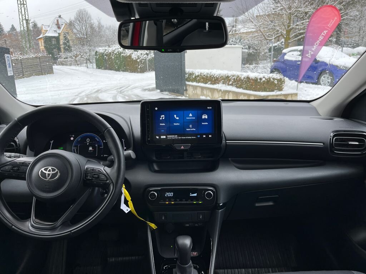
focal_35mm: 26
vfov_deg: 53.1
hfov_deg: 67.3
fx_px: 275
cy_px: 137
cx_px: 183
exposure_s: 1/280
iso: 40
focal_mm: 5.1
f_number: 1.6
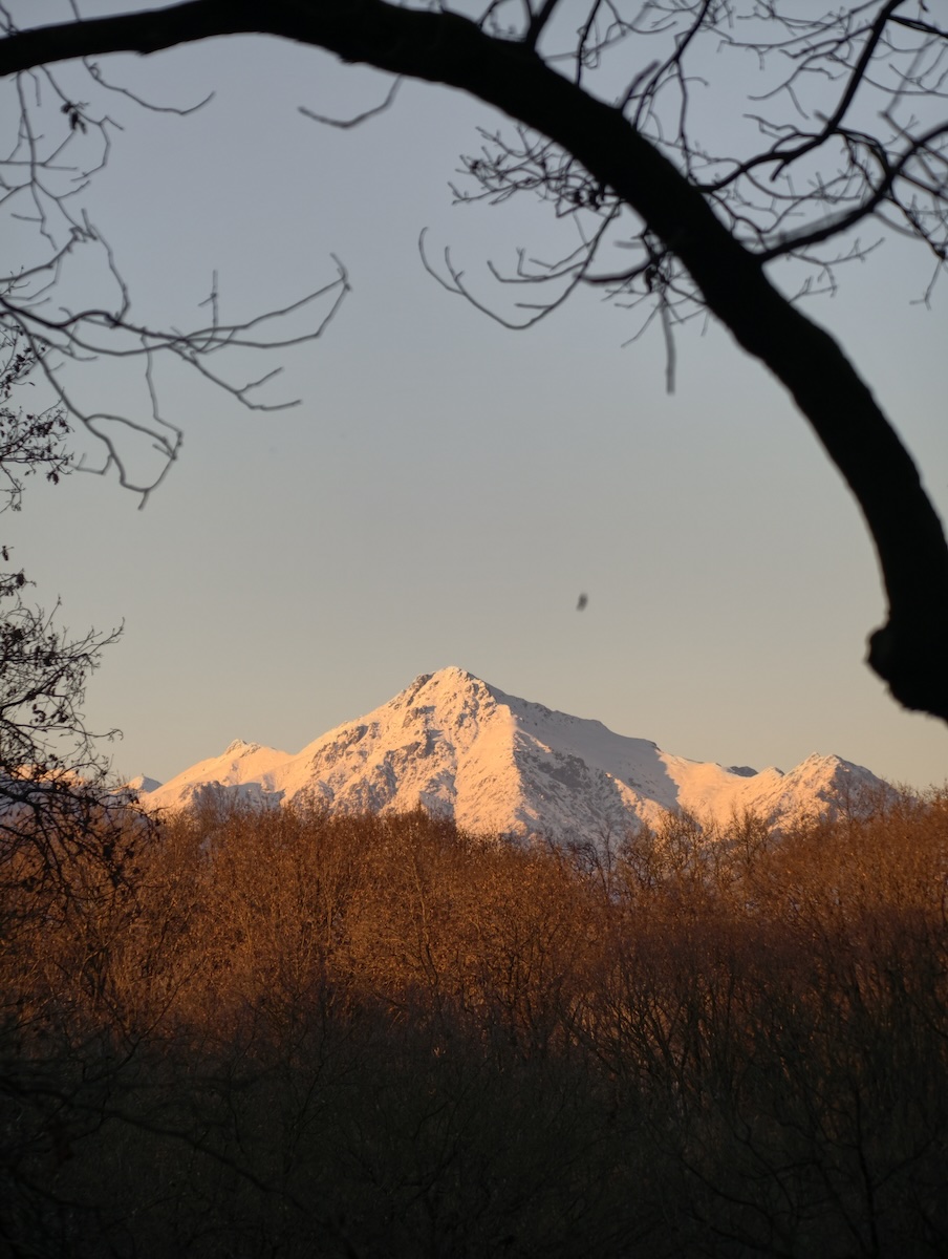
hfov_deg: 7.4
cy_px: 630
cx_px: 474
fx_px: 7282
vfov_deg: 9.9
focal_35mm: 200
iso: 197
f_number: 2.67
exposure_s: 1/400
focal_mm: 52.83
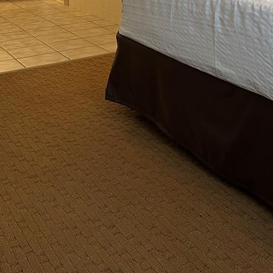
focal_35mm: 56
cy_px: -52
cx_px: 231
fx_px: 500
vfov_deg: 27.1
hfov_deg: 29.6
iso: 125
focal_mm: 5.1
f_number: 1.6
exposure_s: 1/60
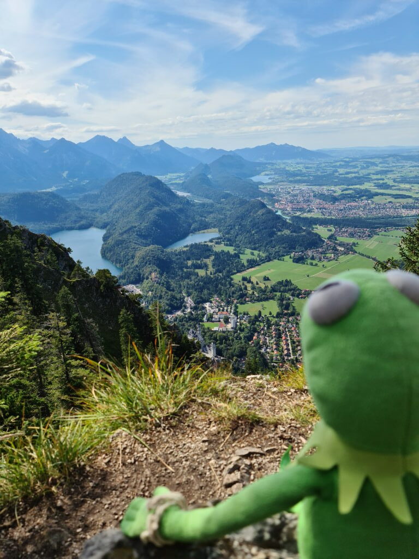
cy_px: 280
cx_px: 210
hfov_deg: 54.9
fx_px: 403
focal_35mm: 25
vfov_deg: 69.4
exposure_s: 1/912
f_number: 1.8
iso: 50
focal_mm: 7
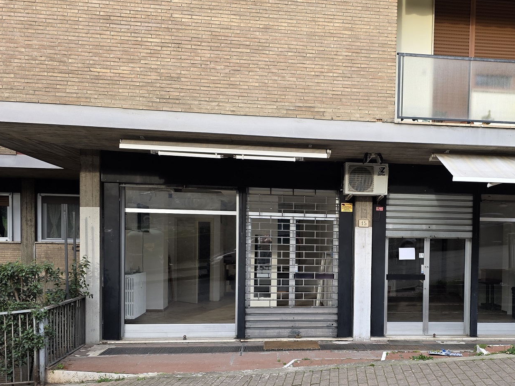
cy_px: 269
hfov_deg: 49.3
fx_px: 550
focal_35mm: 37
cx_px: 343
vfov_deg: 38.1
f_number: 1.7
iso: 50
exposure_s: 1/359
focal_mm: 6.3
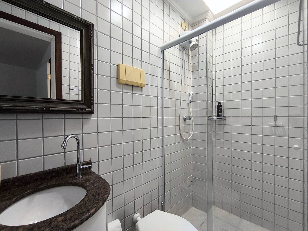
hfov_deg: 94.5
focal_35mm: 16
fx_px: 142
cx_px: 154
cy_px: 116
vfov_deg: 78.1
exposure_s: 1/60
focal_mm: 1.65
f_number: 2.2
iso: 125
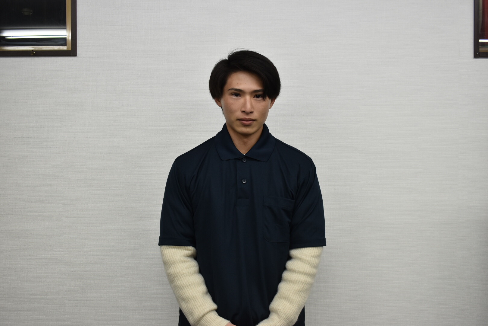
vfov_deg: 35.5
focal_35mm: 38
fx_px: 508
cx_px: 244
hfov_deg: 51.3
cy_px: 163
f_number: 5
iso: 400
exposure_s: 1/80
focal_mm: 25
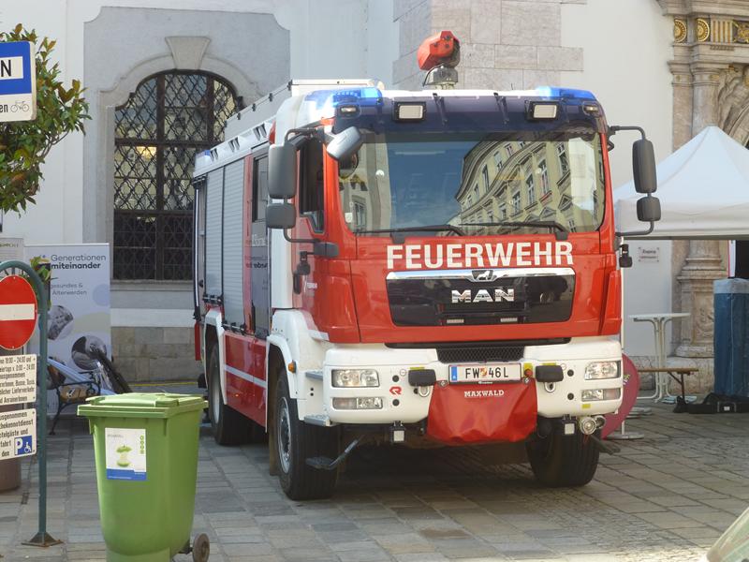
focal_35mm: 79
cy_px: 281
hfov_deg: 24.7
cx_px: 374
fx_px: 1709
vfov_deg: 18.7
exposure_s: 1/125
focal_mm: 14.2
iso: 100
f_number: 5.1
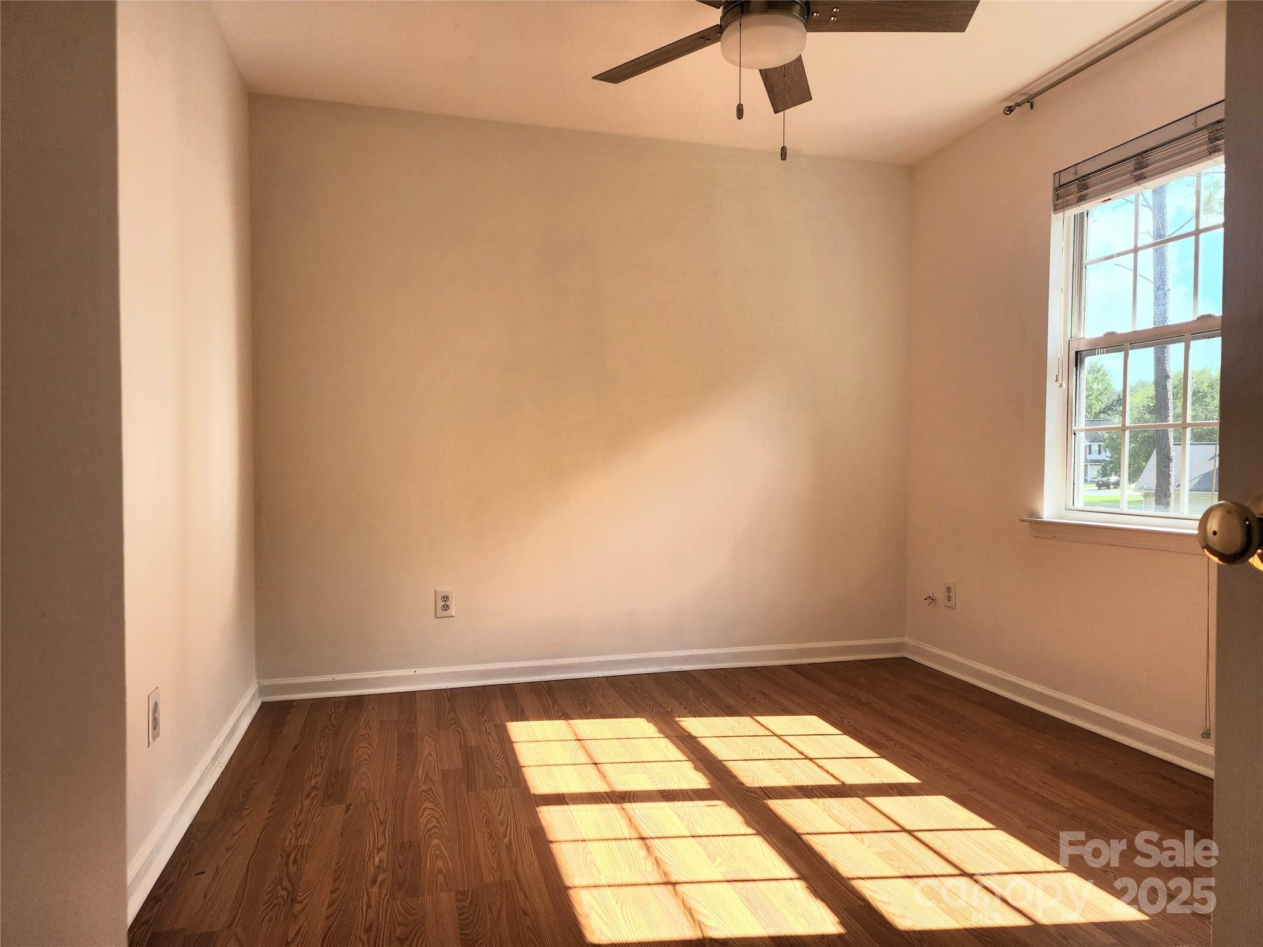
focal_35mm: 23
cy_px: 474
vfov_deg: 58.9
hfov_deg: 73.9
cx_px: 632
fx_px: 839
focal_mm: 6.4
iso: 16
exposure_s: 1/182
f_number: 1.8
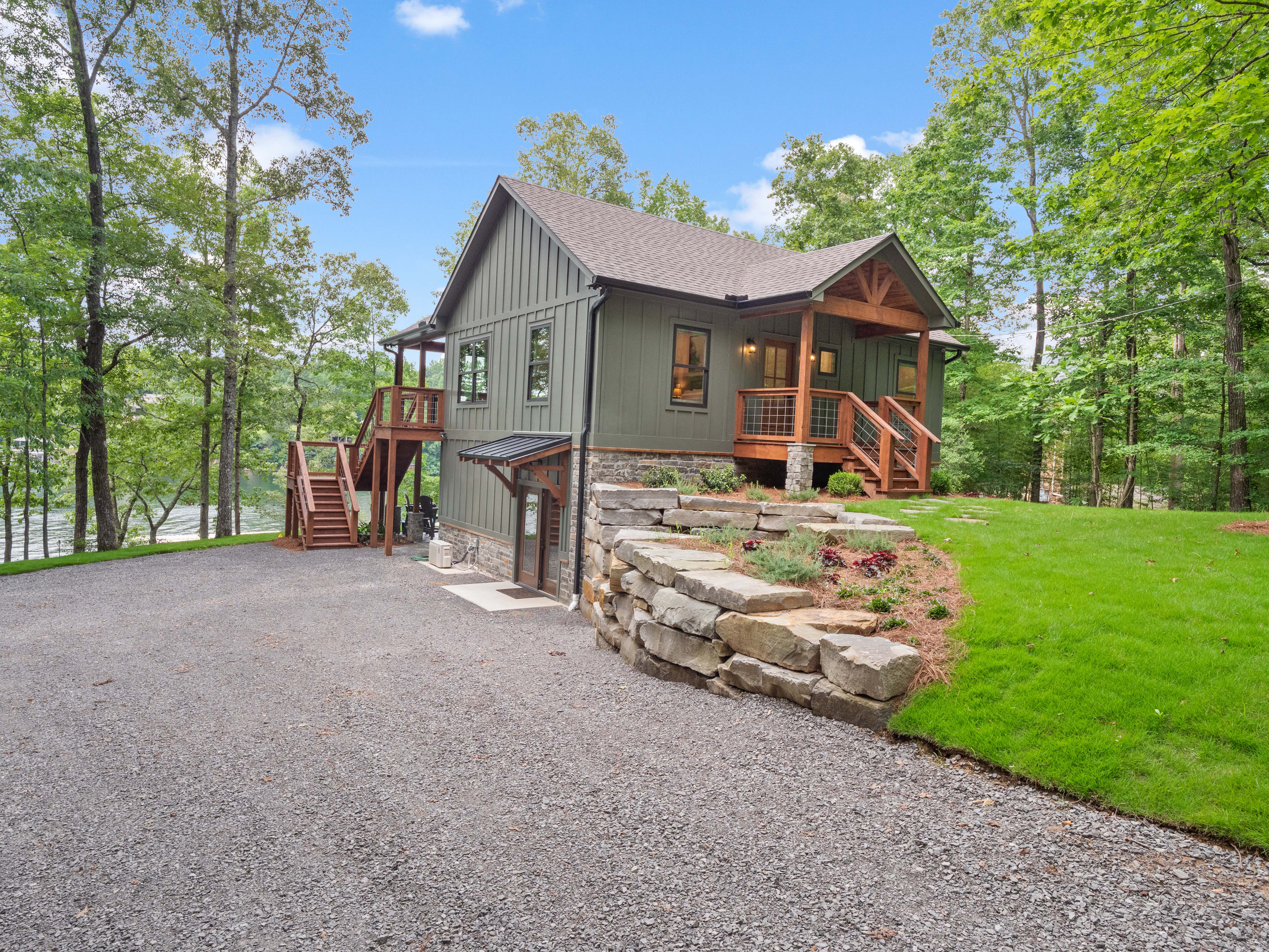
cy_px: 476
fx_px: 733
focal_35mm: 20
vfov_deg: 66.0
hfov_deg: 81.7
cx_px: 634
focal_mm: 10
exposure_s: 1/160
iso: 400
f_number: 5.6
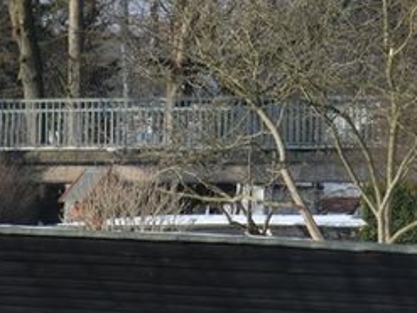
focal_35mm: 309
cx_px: 203
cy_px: 148
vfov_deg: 4.8
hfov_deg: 6.4
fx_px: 3721
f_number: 5.2
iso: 64
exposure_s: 1/320
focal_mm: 22
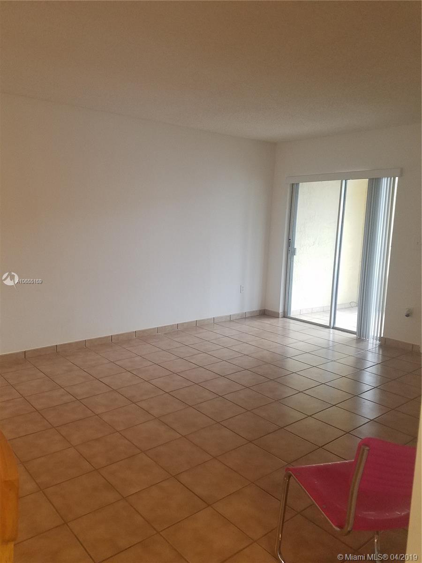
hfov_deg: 53.1
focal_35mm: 26
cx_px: 211
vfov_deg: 67.3
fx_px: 423
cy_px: 282
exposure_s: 1/60
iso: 160
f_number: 1.7
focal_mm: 4.2
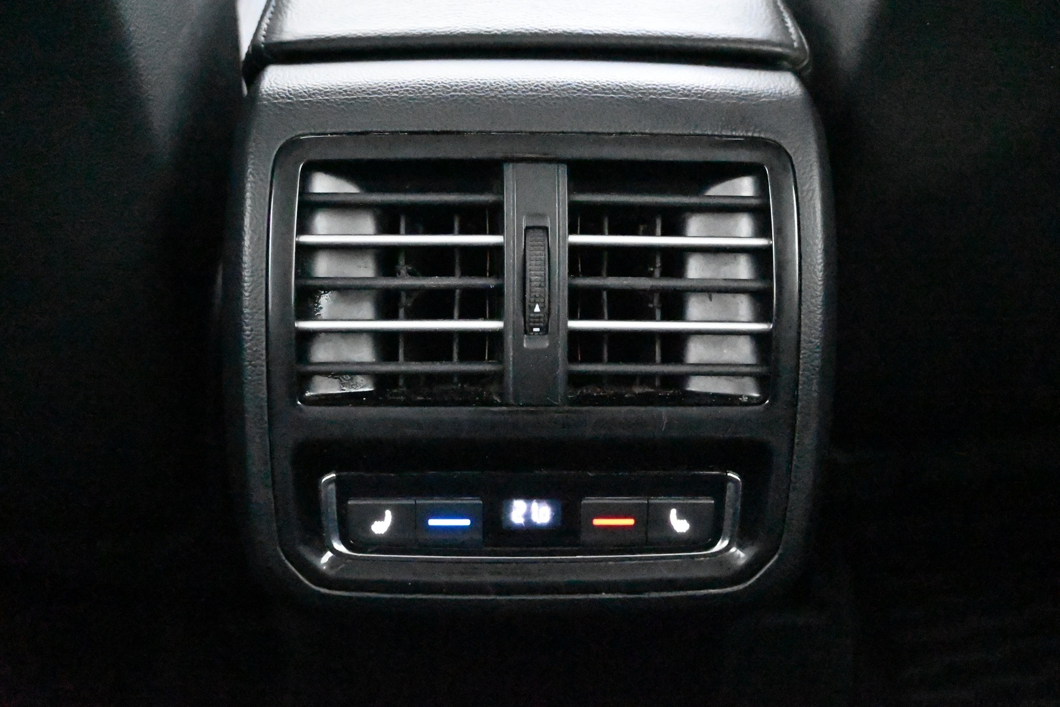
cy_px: 354
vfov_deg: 33.6
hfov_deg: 48.7
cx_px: 530
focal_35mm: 40
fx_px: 1170
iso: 51200
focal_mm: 26.5
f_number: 4.5
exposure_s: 1/40
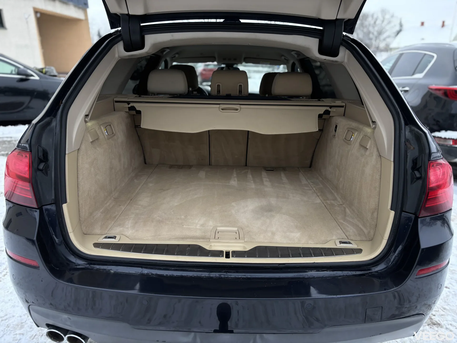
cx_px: 228
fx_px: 343
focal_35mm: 26
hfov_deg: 67.3
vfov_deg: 53.1
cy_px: 172
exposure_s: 1/156
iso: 40
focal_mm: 5.96
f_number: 1.6
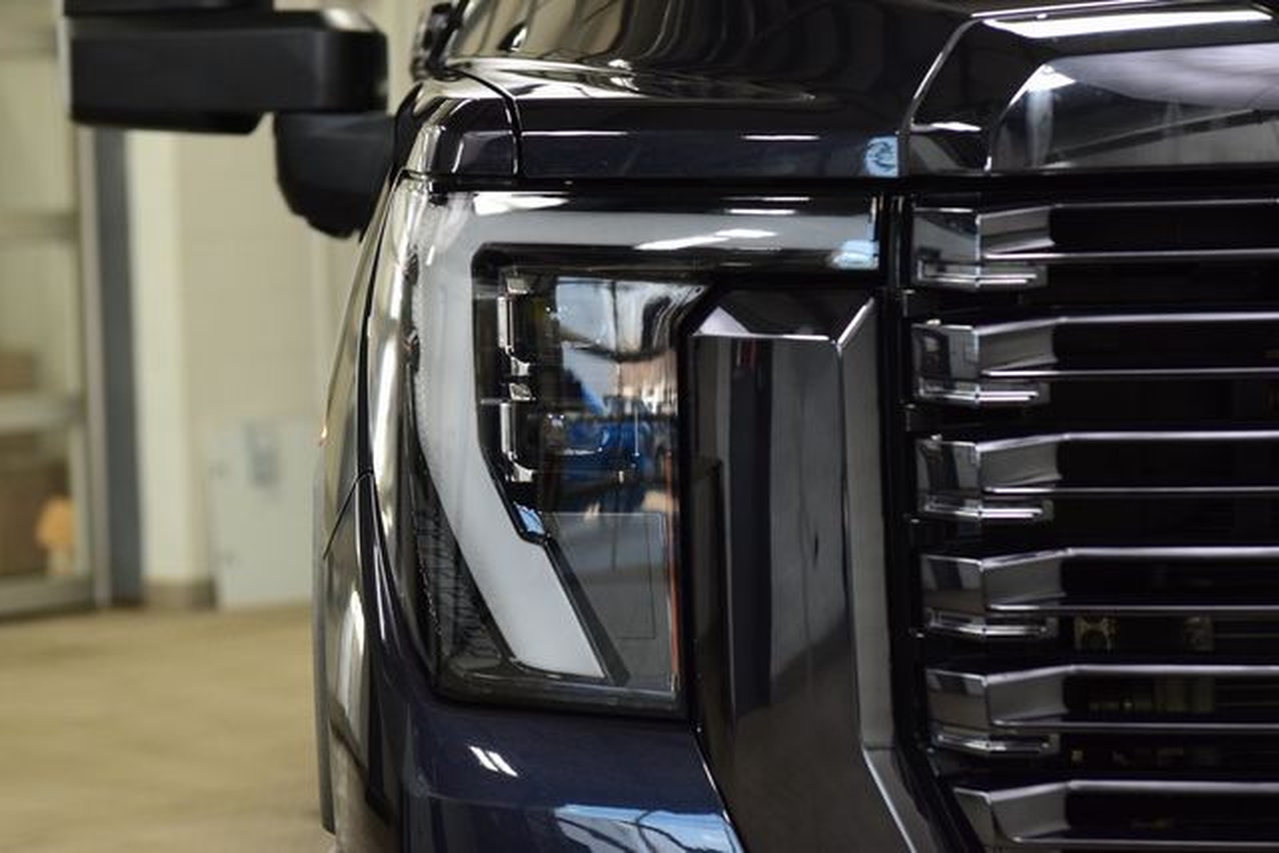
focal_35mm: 105
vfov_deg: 13.0
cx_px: 640
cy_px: 426
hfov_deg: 19.5
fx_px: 3731
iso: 1600
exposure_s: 1/125
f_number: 4.5
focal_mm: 70
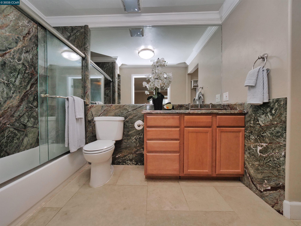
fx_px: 122
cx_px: 150
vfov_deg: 85.7
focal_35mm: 14
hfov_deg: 102.1
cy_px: 113
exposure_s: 1/160
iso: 800
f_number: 5
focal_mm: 7
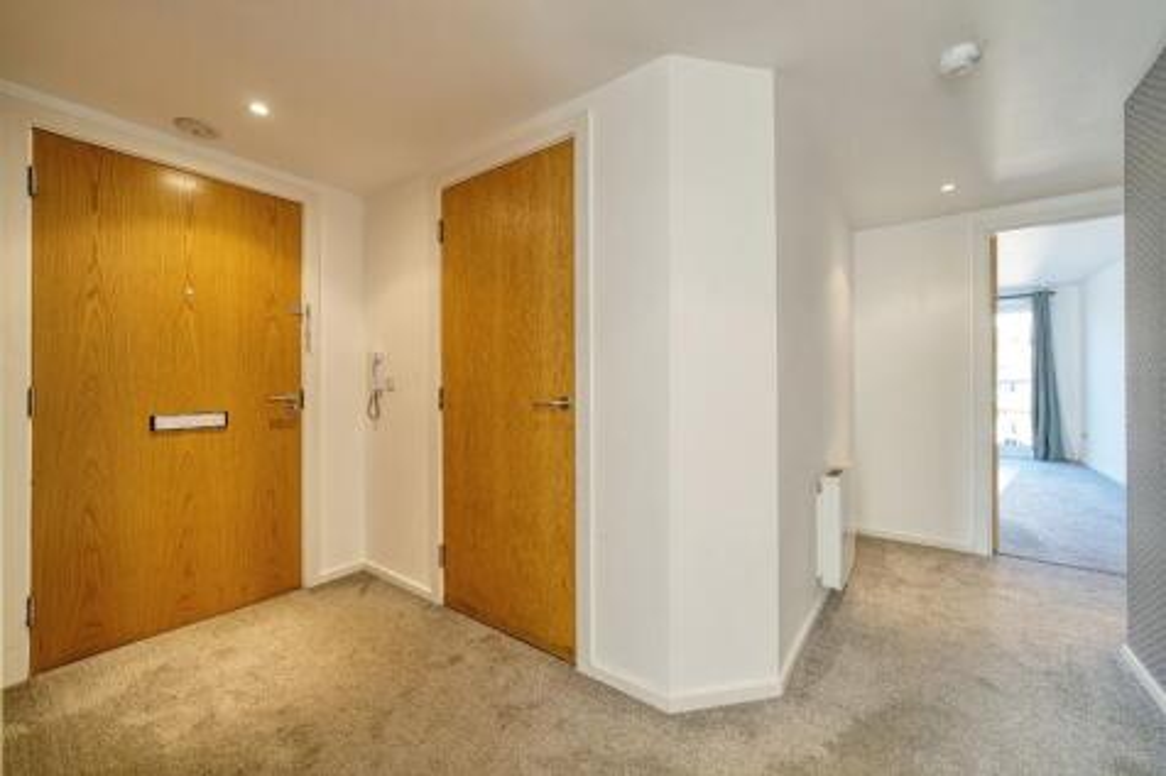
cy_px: 388
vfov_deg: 81.2
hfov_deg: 104.3
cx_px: 583
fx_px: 453
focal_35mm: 14
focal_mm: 14
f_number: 2.8
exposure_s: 1/10
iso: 100
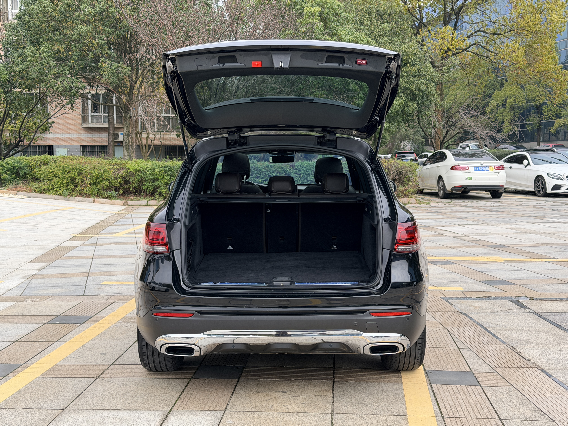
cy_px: 213
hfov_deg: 39.7
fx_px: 788
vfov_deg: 30.3
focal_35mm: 48
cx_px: 284
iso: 80
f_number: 1.78
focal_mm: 6.76
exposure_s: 1/1883
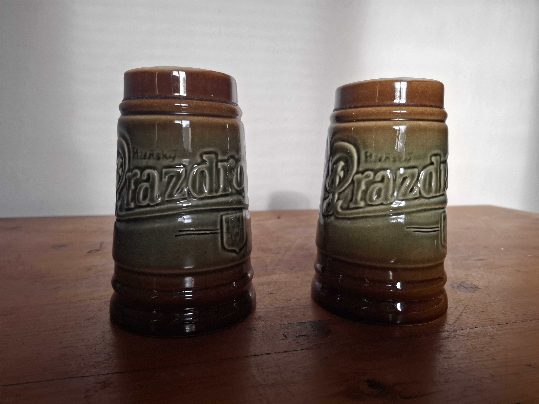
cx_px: 270
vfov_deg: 58.9
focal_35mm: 23
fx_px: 358
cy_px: 202
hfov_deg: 73.9
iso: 50
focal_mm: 5.54
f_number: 1.8
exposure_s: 1/100
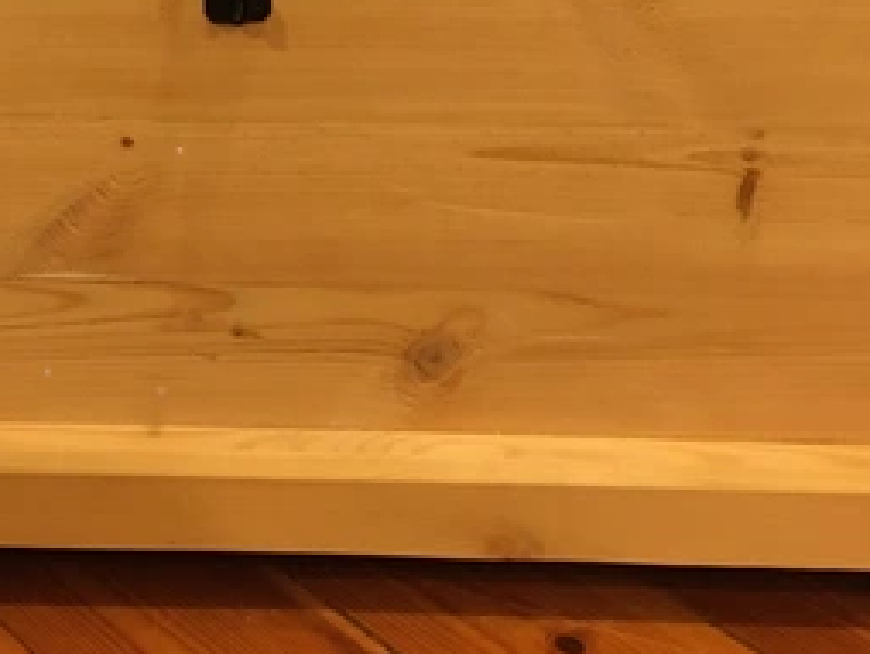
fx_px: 1836
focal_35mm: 73
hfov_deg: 26.2
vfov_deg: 19.1
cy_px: -130
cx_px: 188
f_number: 2.2
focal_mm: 4.15
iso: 200
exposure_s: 1/20
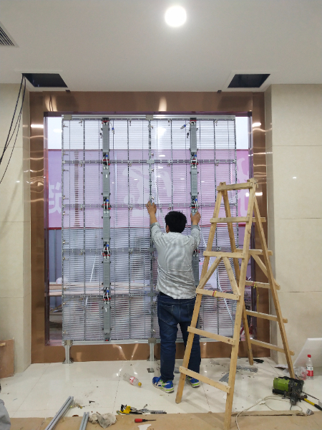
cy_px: 215
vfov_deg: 60.0
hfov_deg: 46.8
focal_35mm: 30
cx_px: 161
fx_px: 372
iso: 161
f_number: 1.8
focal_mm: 3.95
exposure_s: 1/50
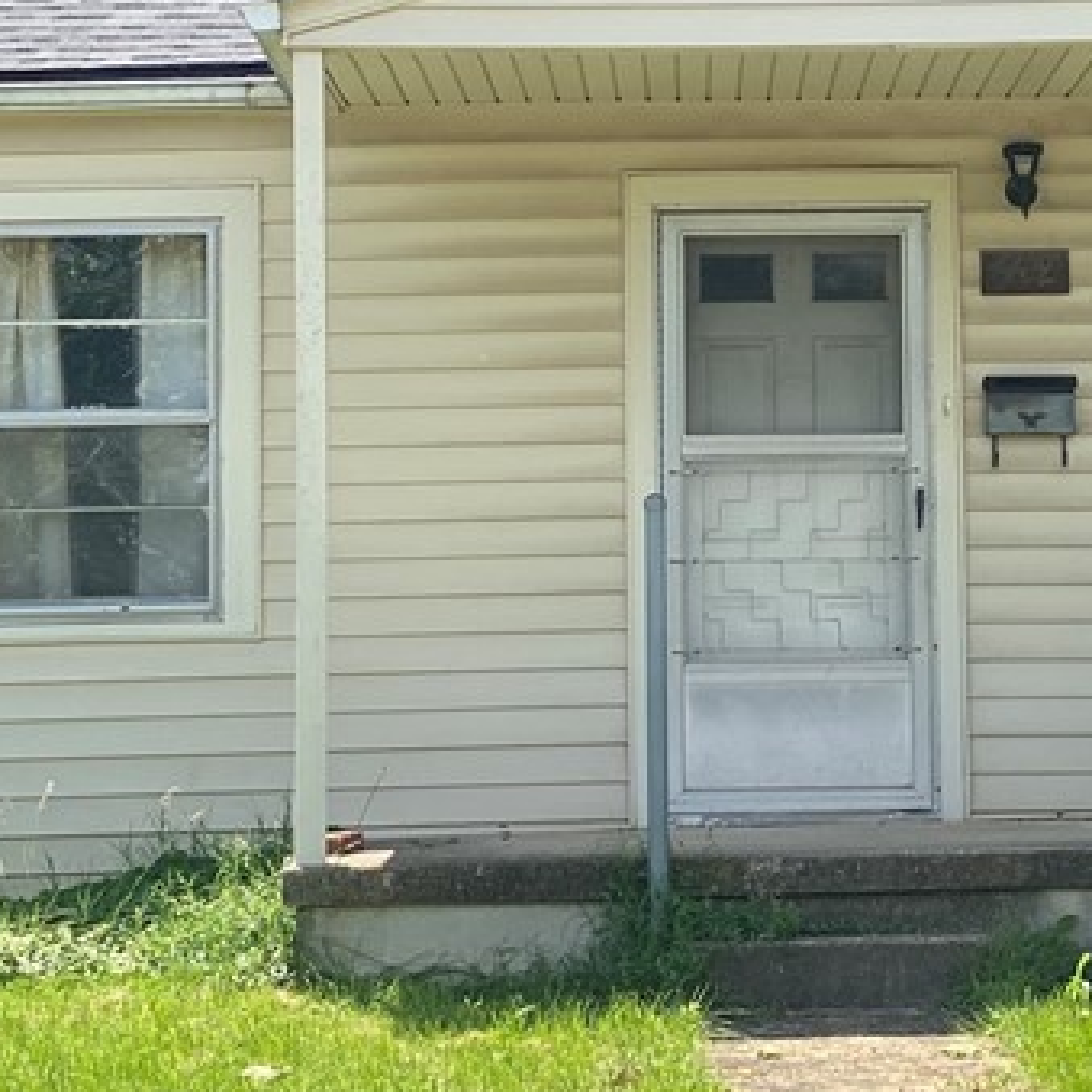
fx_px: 4961
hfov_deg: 12.5
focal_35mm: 139
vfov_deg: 12.5
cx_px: 863
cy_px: 277
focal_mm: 6
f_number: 2
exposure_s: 1/551
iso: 20
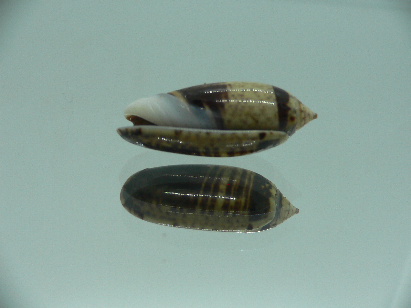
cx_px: 206
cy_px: 154
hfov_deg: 52.6
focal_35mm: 35
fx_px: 416
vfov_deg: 40.7
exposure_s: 1/60
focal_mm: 4.6
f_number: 2.8
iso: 80
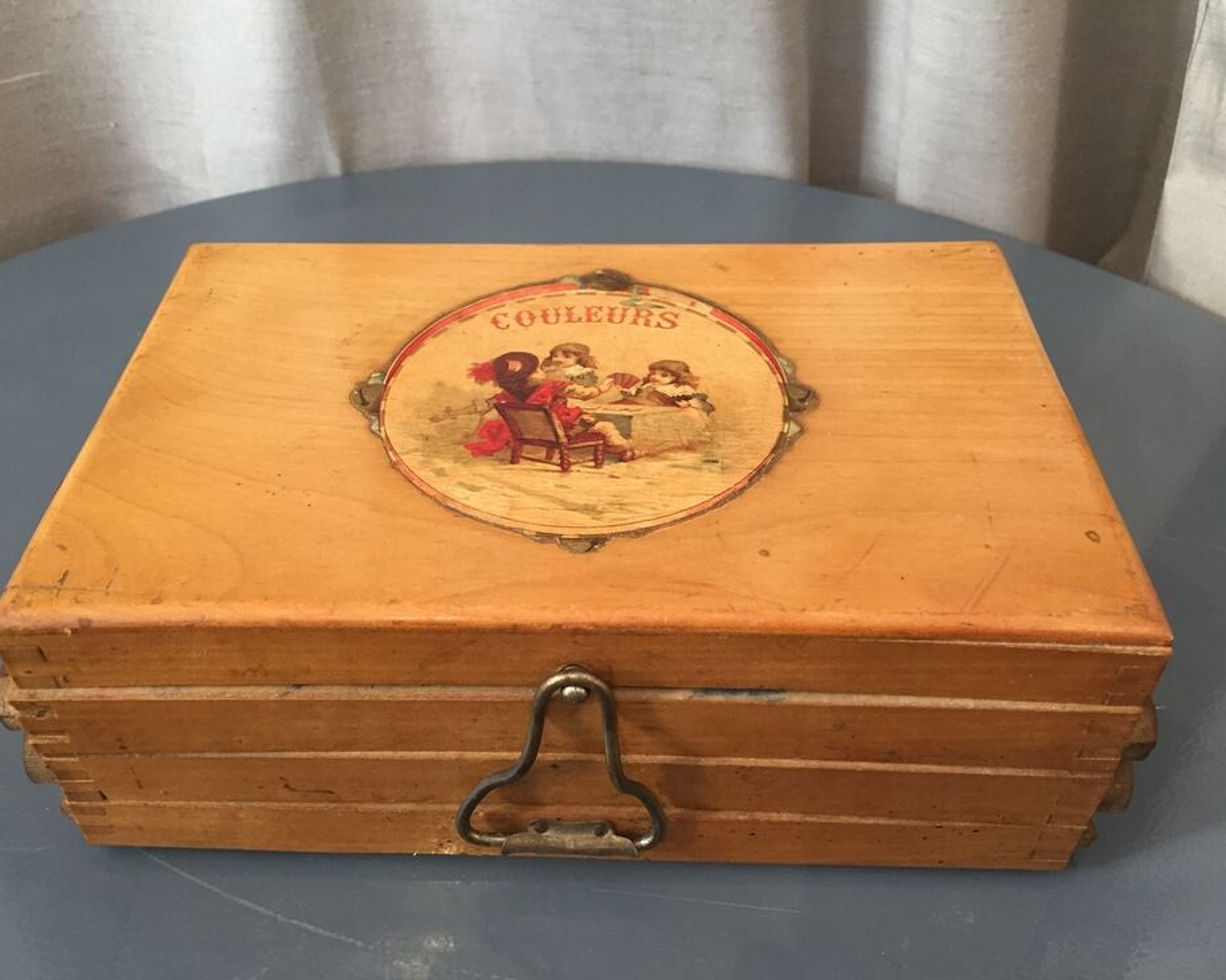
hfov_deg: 57.2
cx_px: 602
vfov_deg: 47.1
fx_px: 1125
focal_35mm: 31
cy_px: 495
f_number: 2.2
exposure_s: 1/33
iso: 160
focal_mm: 4.15
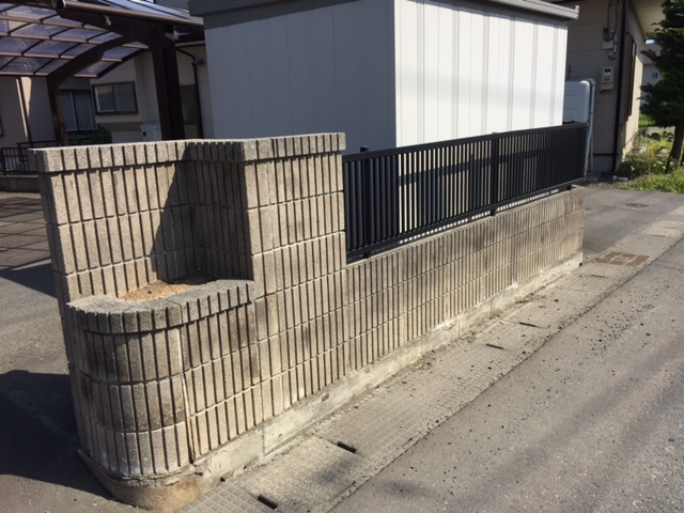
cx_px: 342
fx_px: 573
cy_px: 256
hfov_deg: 61.7
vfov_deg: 48.2
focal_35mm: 29
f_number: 2.2
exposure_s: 1/1980
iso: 32
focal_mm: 4.15
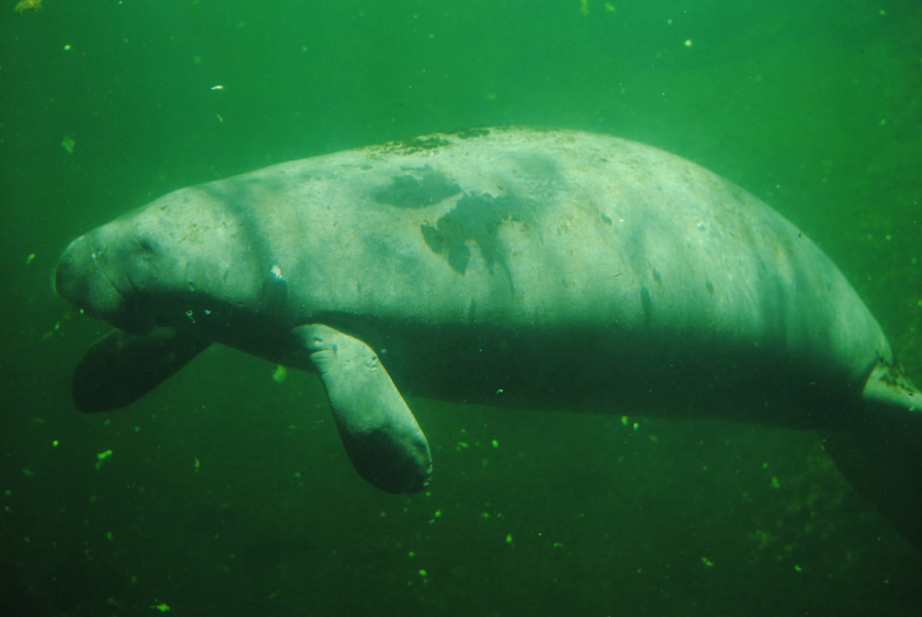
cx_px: 461
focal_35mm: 82
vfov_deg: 16.6
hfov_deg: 24.6
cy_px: 308
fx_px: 2115
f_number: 4.5
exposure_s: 1/80
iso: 200
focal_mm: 55
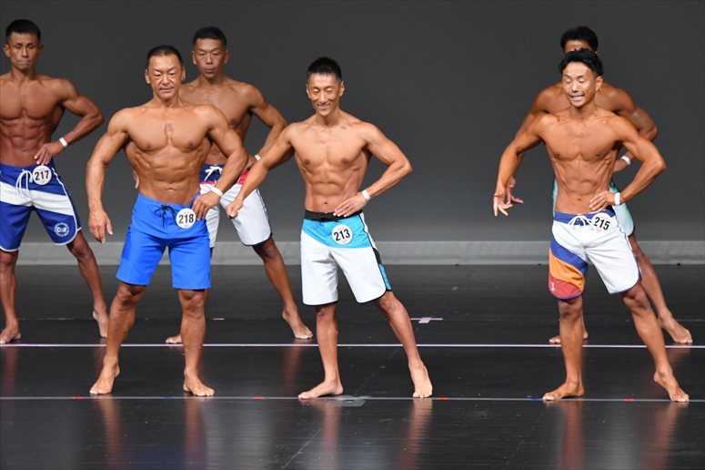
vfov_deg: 4.6
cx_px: 352
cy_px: 235
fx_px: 5872
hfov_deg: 6.9
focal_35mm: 300
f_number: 5.6
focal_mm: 200
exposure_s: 1/400
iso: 4000
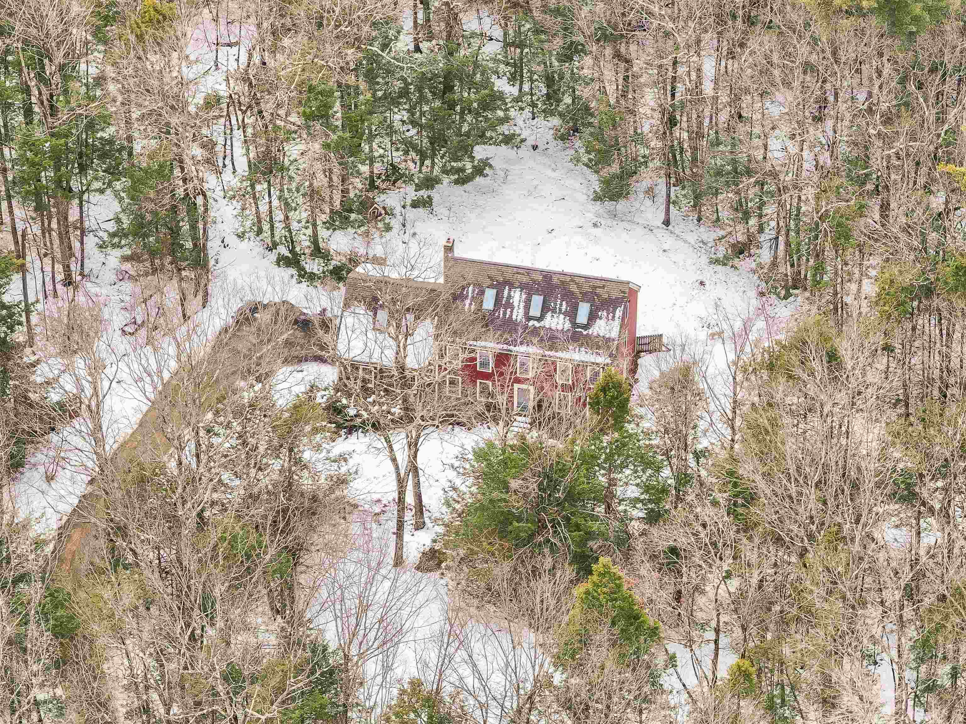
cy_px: 362
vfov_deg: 8.9
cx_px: 483
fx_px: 4632
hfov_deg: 11.9
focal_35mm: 166
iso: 100
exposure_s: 1/120
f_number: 3.4
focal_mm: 30.71
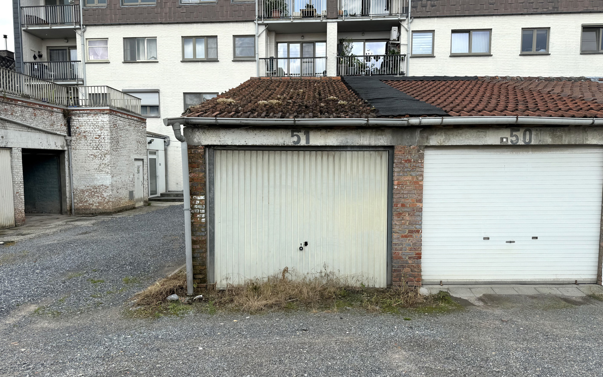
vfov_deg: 47.5
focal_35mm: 26
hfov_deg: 70.4
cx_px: 303
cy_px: 200
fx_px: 427
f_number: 1.78
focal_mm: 6.76
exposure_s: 1/2105
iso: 80
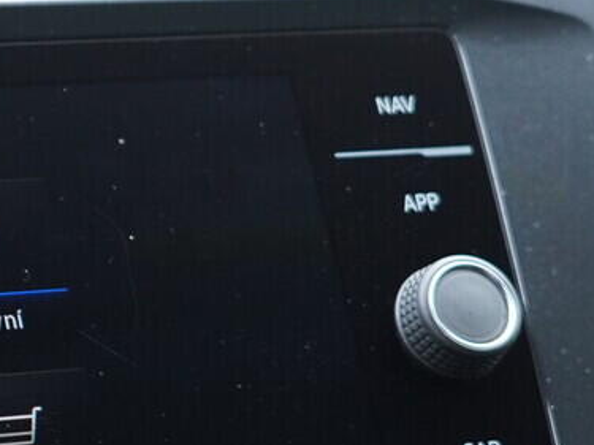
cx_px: -152
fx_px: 2282
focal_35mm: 133
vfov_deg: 11.1
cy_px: 355
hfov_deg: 14.3
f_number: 2.8
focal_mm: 24
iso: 500
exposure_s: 1/40
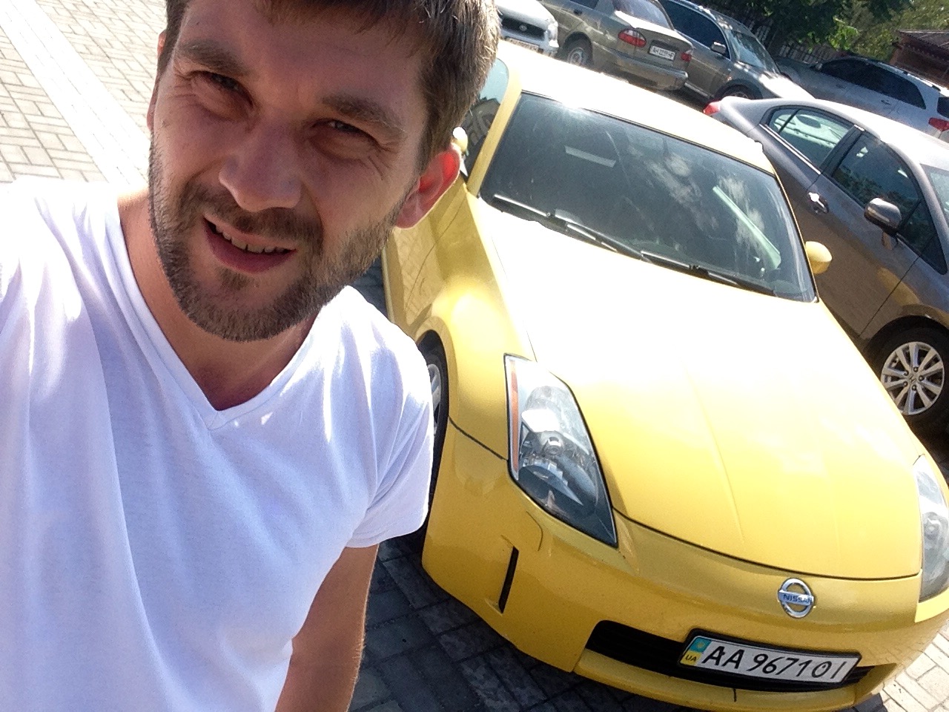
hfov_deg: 55.4
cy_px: 356
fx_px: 905
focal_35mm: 33
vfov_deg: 42.9
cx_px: 474
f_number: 2.4
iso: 50
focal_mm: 2.15
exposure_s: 1/705
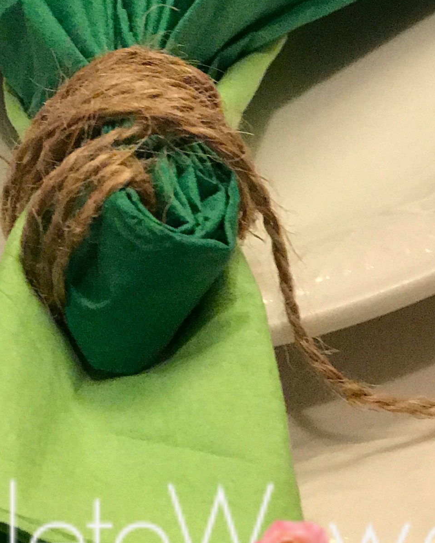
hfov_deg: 10.6
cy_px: 61
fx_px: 2349
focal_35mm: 146
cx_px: 104
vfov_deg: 13.1
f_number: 2.8
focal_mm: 6.6
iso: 320
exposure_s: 1/60
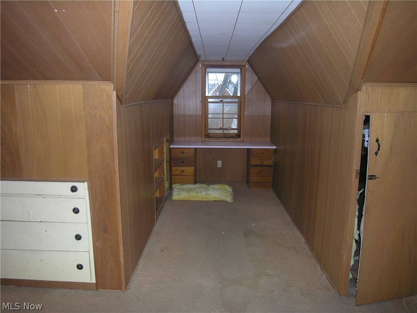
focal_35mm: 24
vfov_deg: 56.8
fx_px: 289
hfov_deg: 71.6
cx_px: 208
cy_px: 156
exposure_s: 1/60.1
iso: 63
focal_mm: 6.1
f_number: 2.6
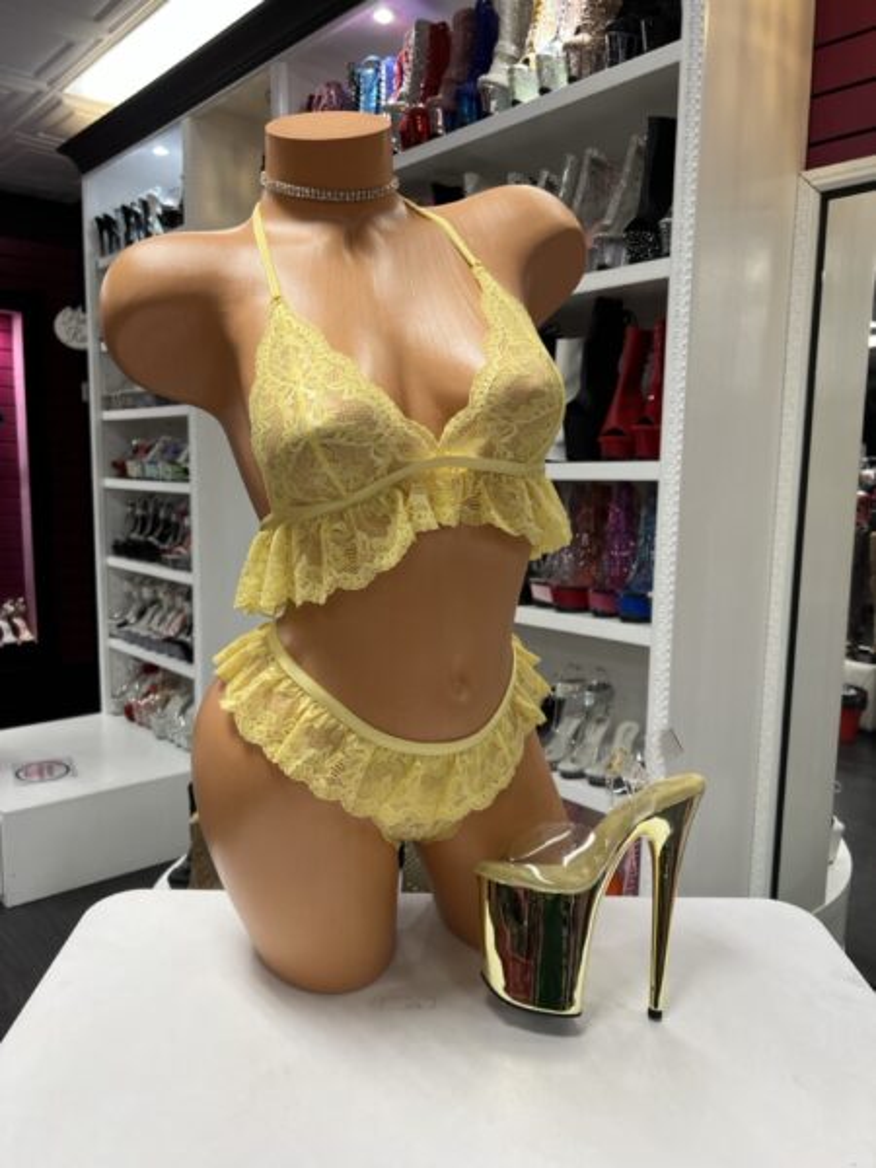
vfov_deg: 67.3
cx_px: 438
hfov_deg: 53.1
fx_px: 877
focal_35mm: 26
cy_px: 584
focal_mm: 5.7
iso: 80
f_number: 1.5
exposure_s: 1/60
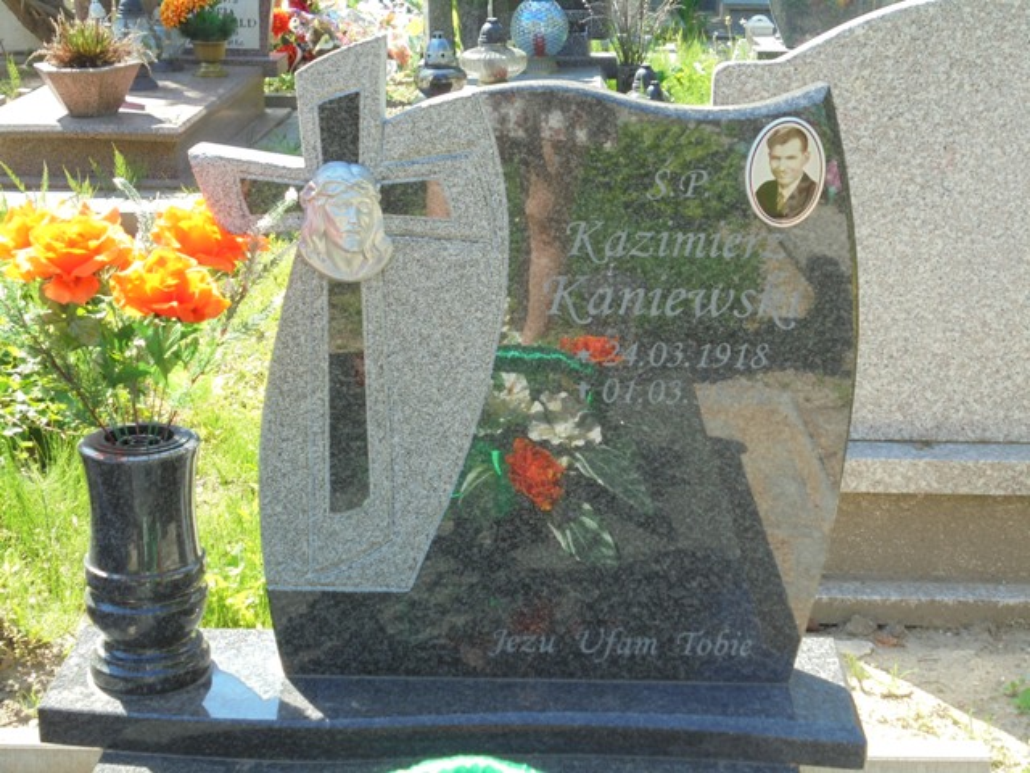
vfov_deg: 26.1
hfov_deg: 34.3
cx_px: 515
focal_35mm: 56
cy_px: 386
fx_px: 1666
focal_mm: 10.1
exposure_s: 1/80
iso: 100
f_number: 5.2
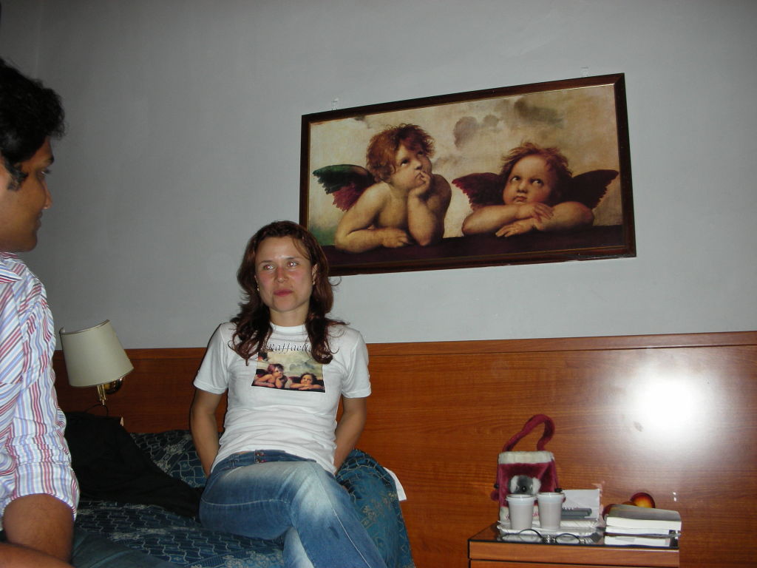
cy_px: 284
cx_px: 378
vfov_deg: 40.7
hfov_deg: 52.6
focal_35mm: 35
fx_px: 765
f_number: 3
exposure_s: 1/60.1
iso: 89
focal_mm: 5.8
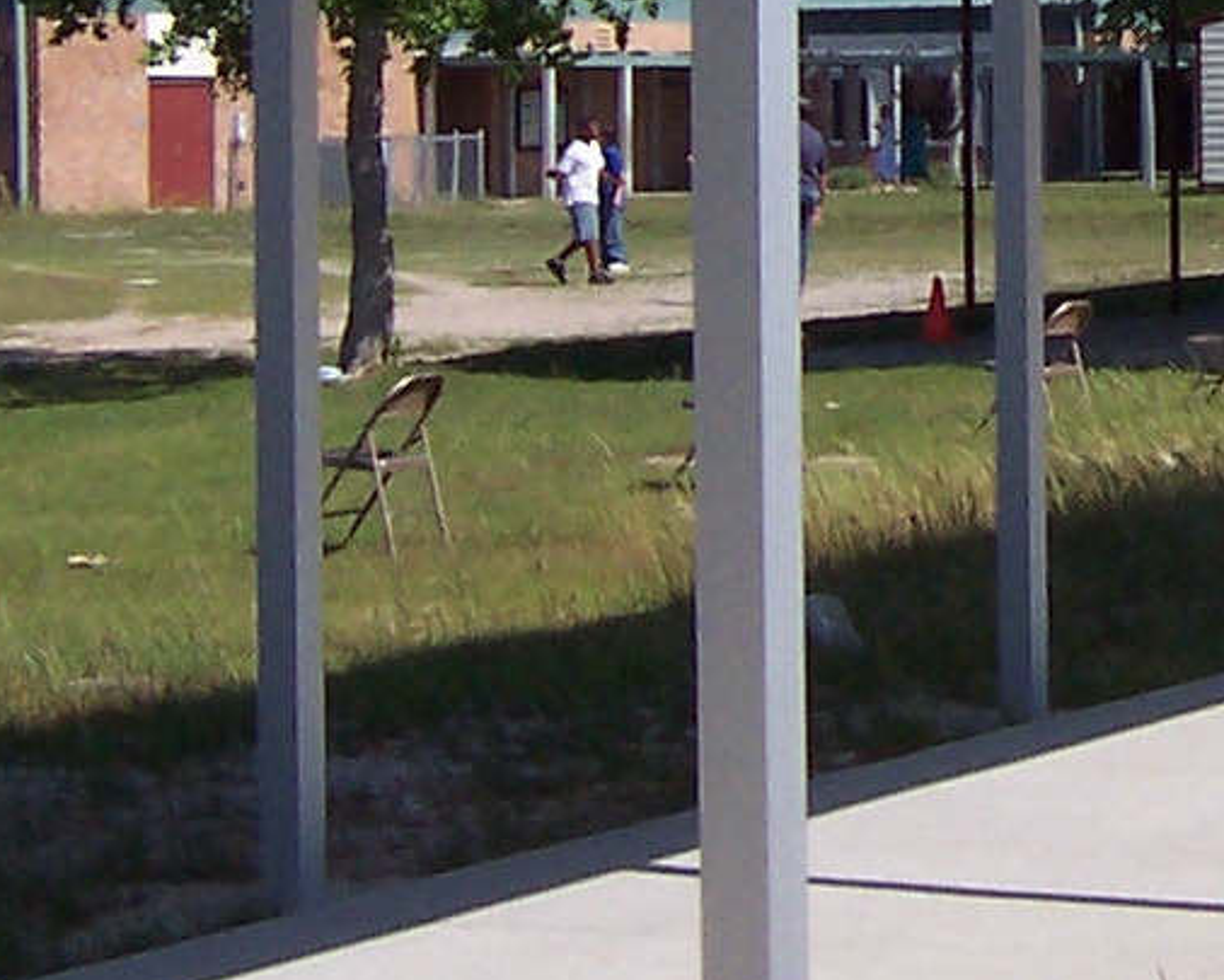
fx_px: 5109
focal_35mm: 141
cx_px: 1497
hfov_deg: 13.3
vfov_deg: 10.7
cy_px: -220
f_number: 5.6
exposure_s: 1/750
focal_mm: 5.6
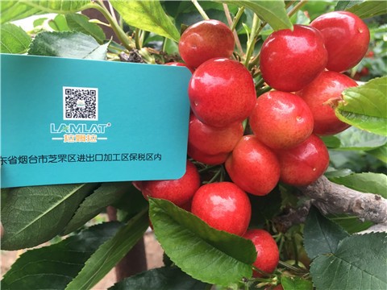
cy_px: 145
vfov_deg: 48.2
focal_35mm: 29
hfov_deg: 61.7
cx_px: 194
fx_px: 324
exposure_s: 1/33
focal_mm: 4.15
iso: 40
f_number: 2.2
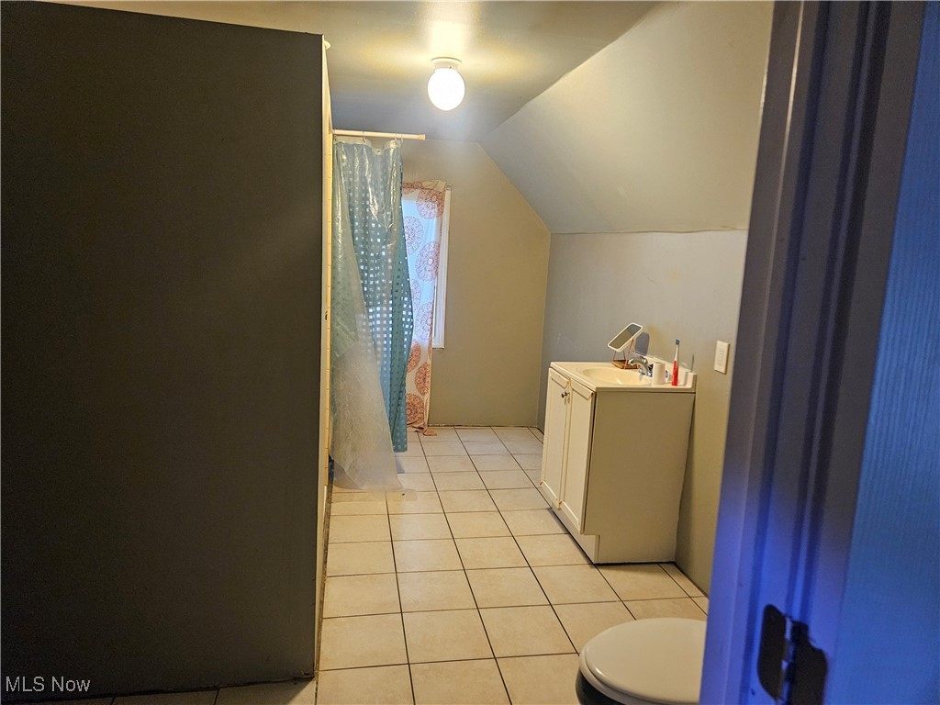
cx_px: 470
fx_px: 625
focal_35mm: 23
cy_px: 352
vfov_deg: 58.9
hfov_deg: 73.9
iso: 640
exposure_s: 1/60
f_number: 1.8
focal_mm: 5.4
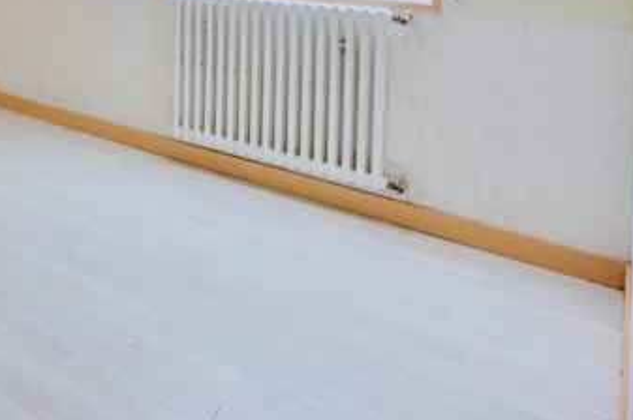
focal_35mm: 38
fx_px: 668
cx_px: -98
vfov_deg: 30.5
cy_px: -65
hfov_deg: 39.3
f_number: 8
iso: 800
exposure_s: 1/80
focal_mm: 16
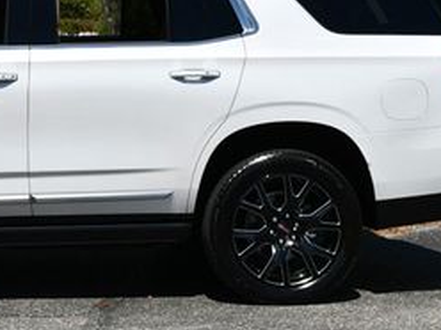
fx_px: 1643
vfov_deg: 11.3
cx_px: 4
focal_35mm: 129
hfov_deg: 15.0
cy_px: -23
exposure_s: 1/320
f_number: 9
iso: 100
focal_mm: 26
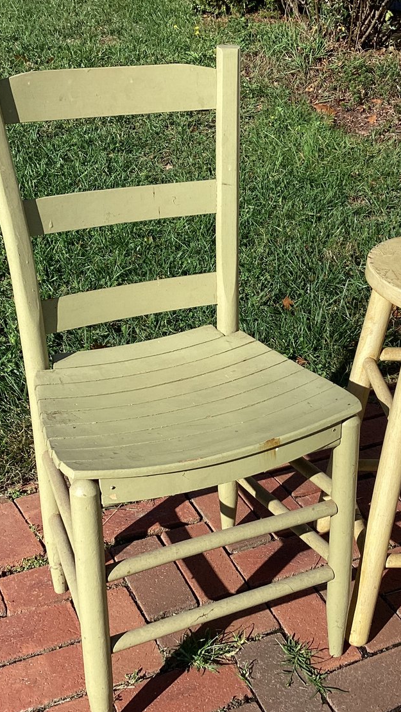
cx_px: 241
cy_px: 352
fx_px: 869
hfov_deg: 25.9
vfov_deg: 44.6
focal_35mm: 46
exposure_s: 1/1235
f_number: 2.4
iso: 25
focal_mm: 3.3
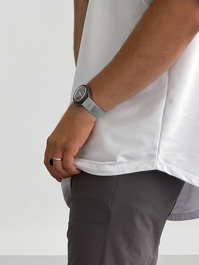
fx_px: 567
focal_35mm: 74
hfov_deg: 19.9
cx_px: 114
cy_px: 317
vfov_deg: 24.0
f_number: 1.8
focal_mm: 3
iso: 50
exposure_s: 1/120
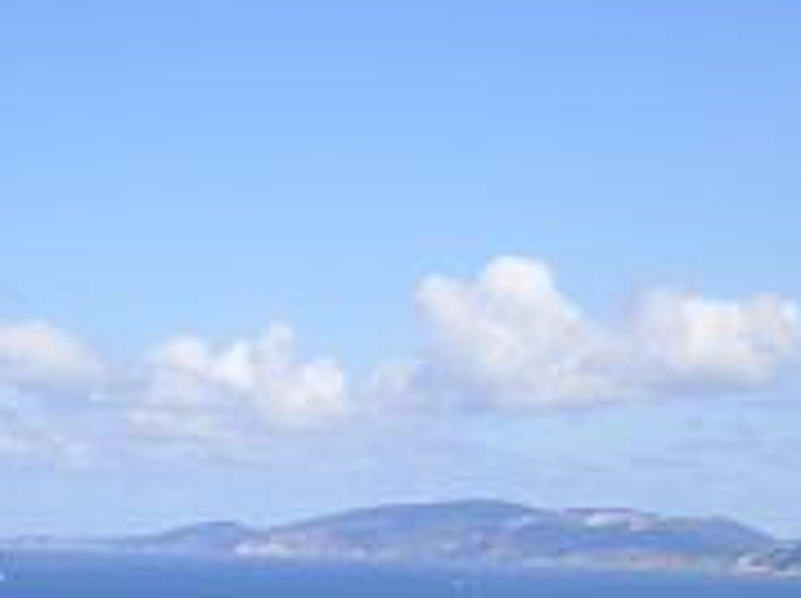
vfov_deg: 12.8
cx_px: 306
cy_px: 679
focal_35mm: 113
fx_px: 2611
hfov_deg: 17.4
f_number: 4.6
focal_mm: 6.3
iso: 64
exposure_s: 1/400
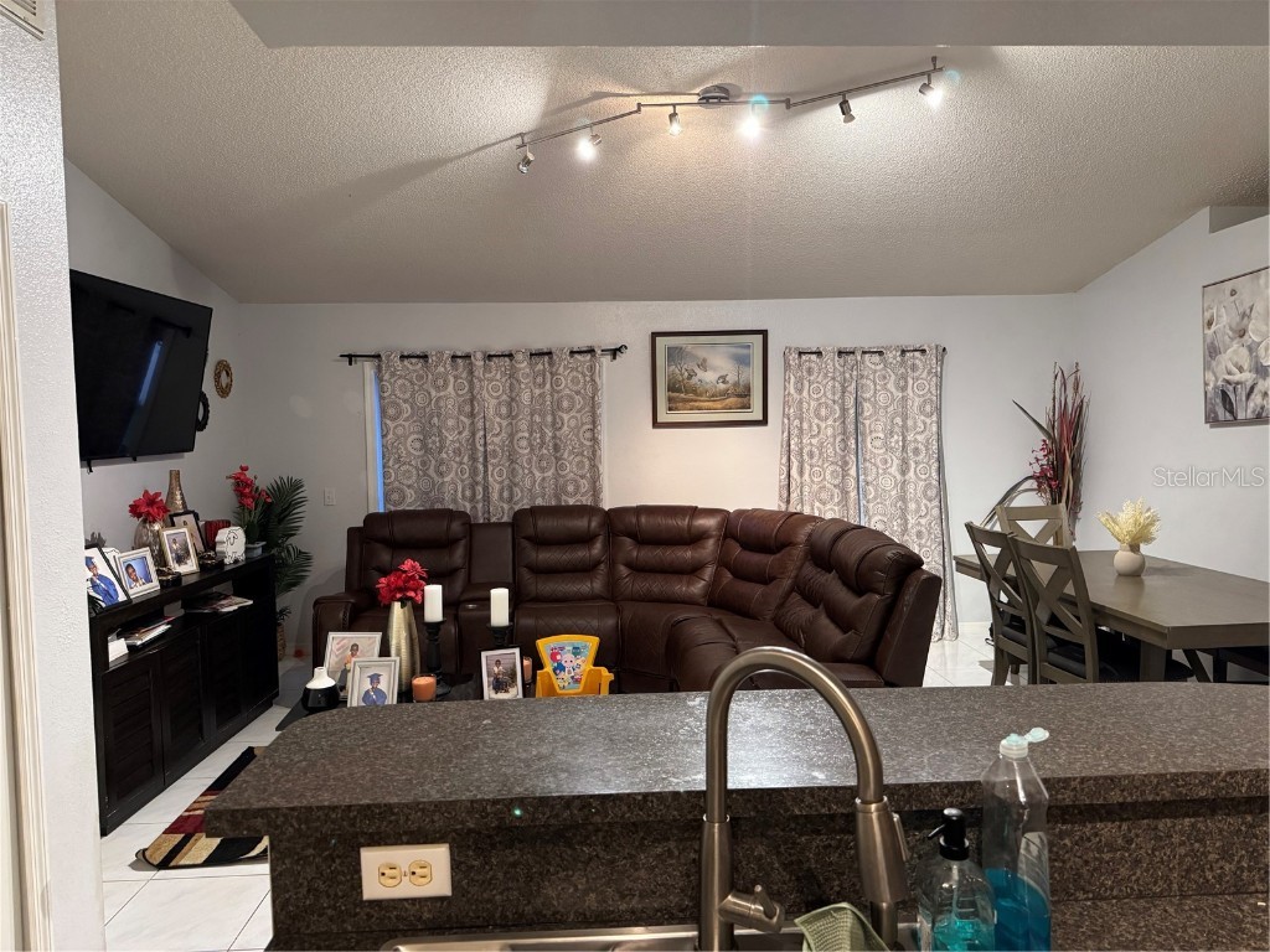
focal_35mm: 24
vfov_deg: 56.8
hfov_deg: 71.6
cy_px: 476
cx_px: 635
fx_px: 881
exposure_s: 1/60
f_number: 1.78
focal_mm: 6.76
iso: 640
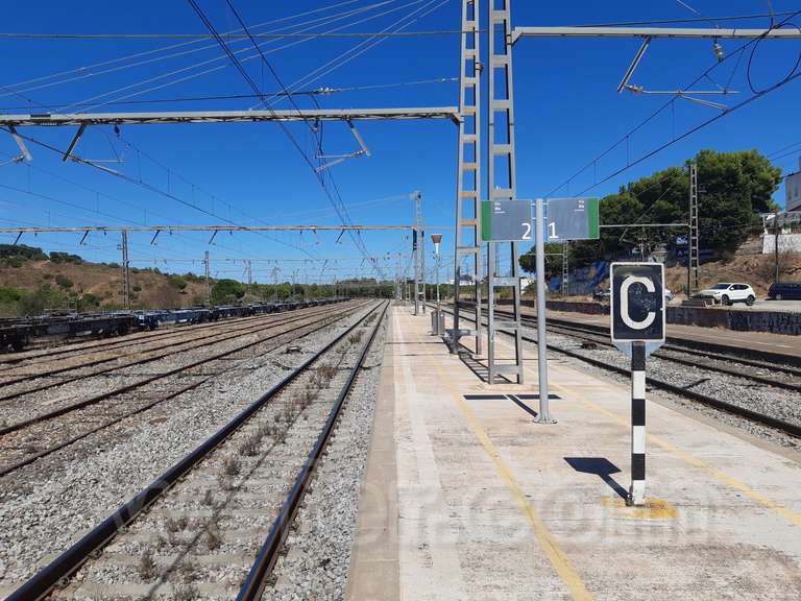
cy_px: 300
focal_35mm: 26
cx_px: 400
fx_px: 602
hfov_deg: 67.3
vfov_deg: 53.1
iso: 40
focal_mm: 3.92
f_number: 1.7
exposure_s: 1/3155
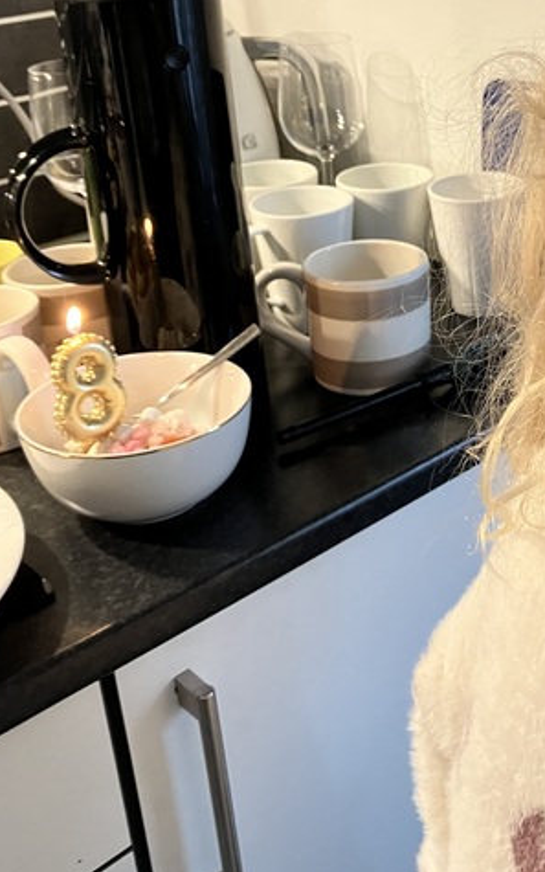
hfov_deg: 26.2
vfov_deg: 41.3
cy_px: 294
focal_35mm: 48
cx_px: 462
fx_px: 1140
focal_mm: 3.99
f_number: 1.8
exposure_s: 1/40
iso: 400
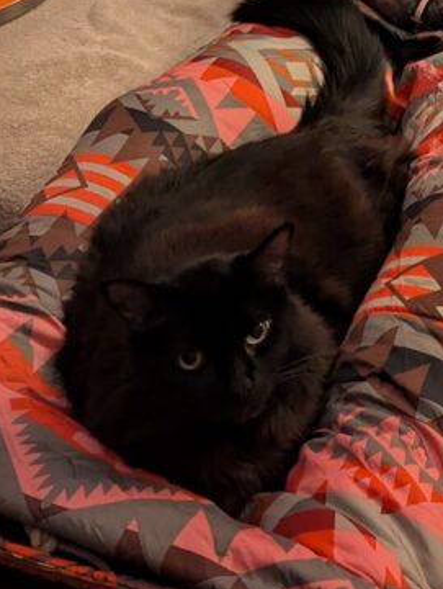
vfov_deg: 26.3
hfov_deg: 20.9
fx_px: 1158
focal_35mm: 68
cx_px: 456
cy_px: -62
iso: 1338
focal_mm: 6.81
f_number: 1.85
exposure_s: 1/27.1
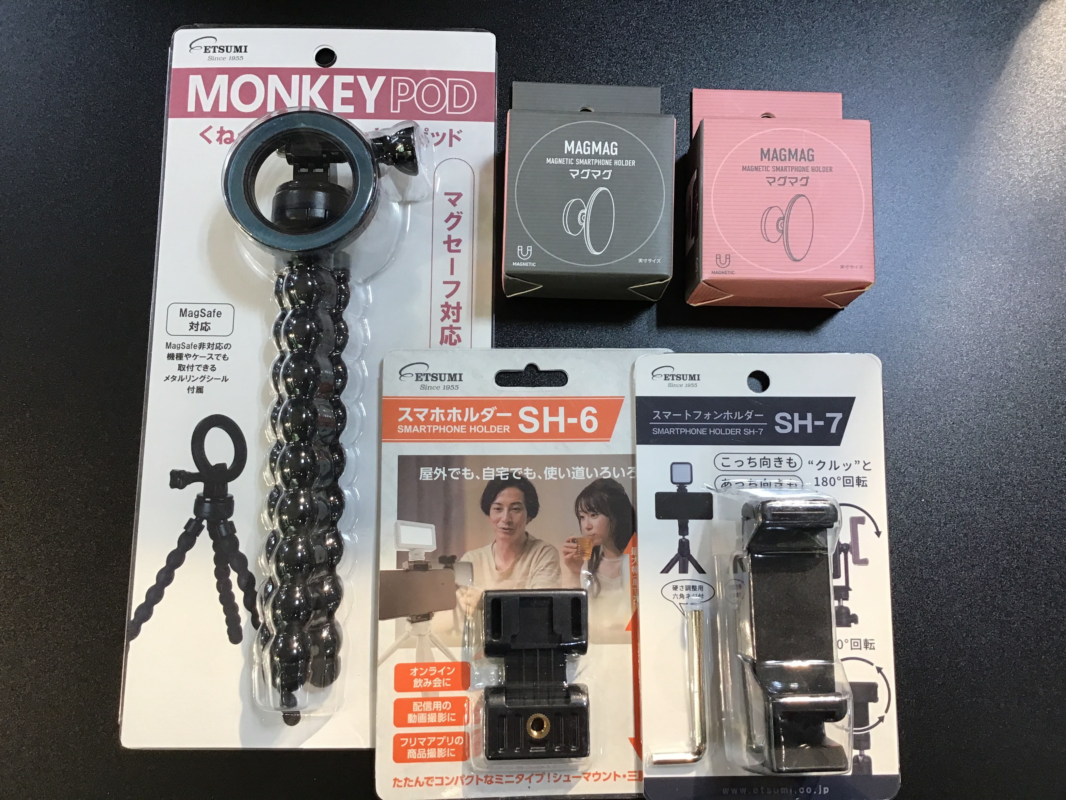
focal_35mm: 31
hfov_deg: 58.4
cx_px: 533
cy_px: 400
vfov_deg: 45.4
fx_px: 955
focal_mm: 3.3
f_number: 2.4
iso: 25
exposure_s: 1/30
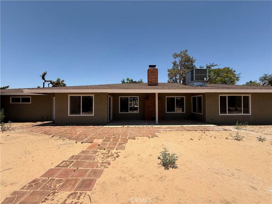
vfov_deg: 85.7
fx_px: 110
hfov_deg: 102.1
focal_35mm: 14
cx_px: 136
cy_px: 102
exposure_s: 1/1017
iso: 20
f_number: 2.2
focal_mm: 2.22
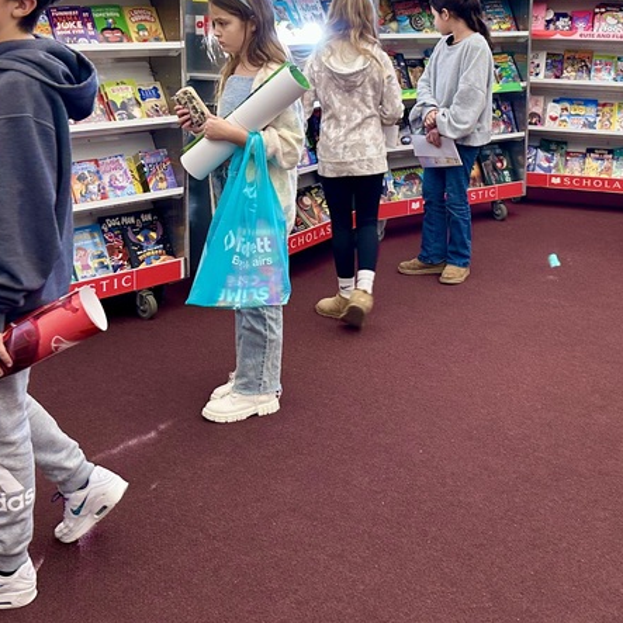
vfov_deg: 33.8
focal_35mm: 49
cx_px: 429
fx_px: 998
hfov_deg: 34.3
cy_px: 138
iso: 125
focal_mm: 6.86
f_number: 1.78
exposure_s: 1/60
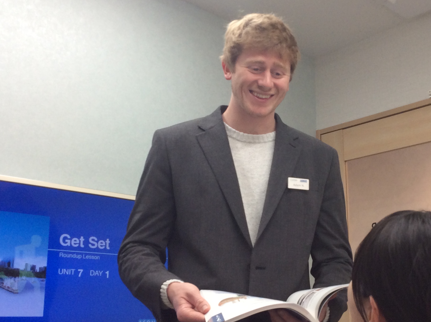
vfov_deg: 28.5
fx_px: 634
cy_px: 184
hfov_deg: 37.3
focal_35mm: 51
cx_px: 269
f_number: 2.4
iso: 50
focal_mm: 3.3
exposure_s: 1/60
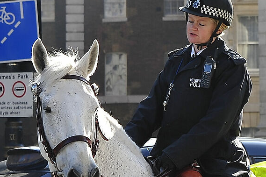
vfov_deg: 4.6
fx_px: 2179
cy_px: 184
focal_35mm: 295
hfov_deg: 7.0
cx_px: 178
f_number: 8
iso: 200
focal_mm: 70
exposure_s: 1/200
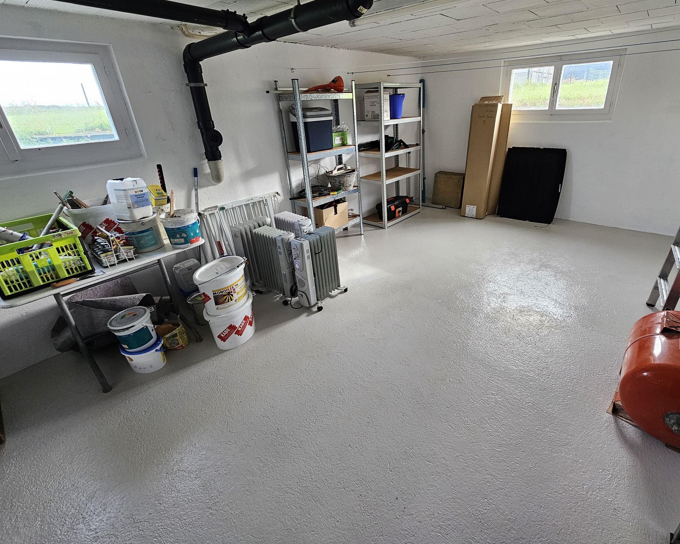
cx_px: 385
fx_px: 302
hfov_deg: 96.3
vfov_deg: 83.8
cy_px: 246
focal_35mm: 15
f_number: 2.2
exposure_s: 1/50
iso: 100
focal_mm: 2.2
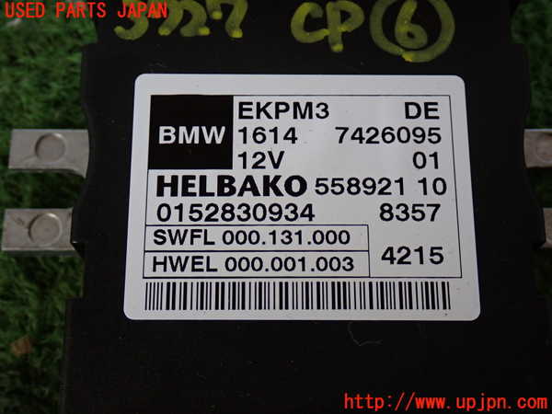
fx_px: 797
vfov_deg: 29.1
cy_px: 207
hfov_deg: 38.2
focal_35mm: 50
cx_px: 276
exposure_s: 1/50
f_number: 3.2
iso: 400
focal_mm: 9.01
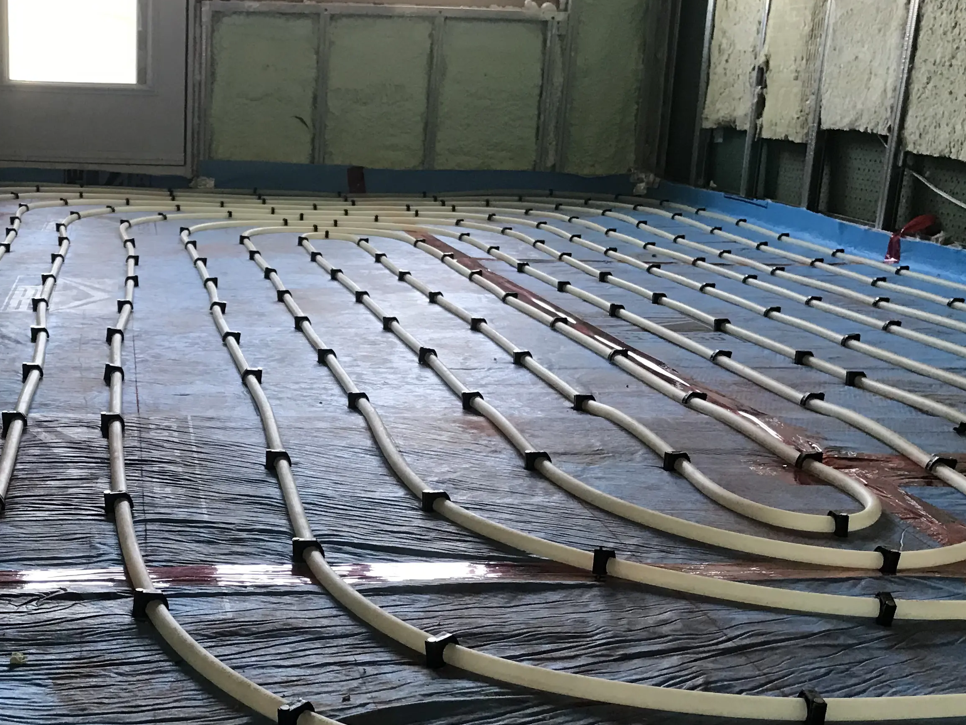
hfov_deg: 38.0
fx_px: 1367
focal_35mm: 49
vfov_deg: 29.5
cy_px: 488
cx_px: 244
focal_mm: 3.99
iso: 40
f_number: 1.8
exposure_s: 1/30
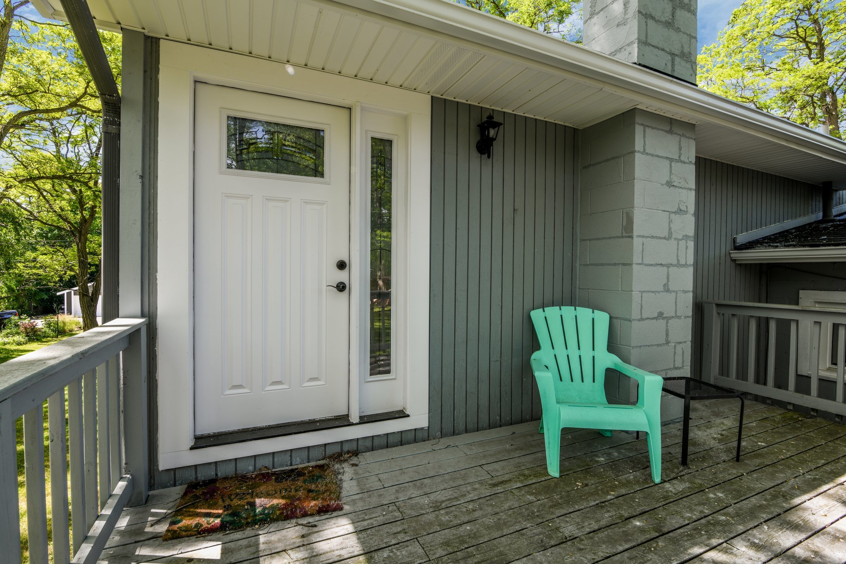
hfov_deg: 96.7
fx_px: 376
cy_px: 282
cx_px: 423
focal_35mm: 16
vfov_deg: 73.7
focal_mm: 16
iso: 100
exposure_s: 1/15
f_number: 14
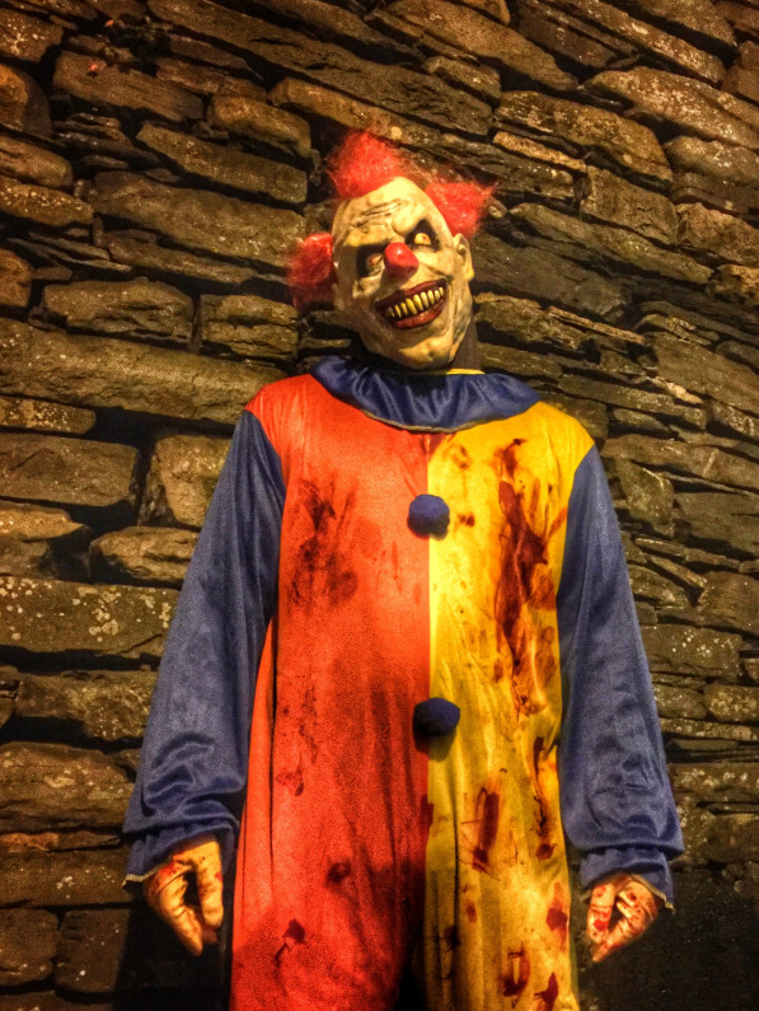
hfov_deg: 40.6
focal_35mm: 35
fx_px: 1022
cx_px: 431
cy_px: 518
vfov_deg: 52.6
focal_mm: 4.15
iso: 1000
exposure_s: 1/17
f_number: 2.2
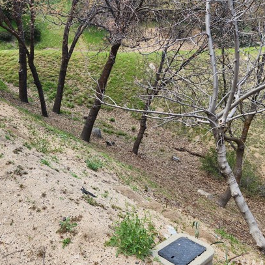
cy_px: 119
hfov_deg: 50.6
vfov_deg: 51.0
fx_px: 277
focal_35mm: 32
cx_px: 101
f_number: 1.8
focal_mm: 6.4
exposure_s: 1/180
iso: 12
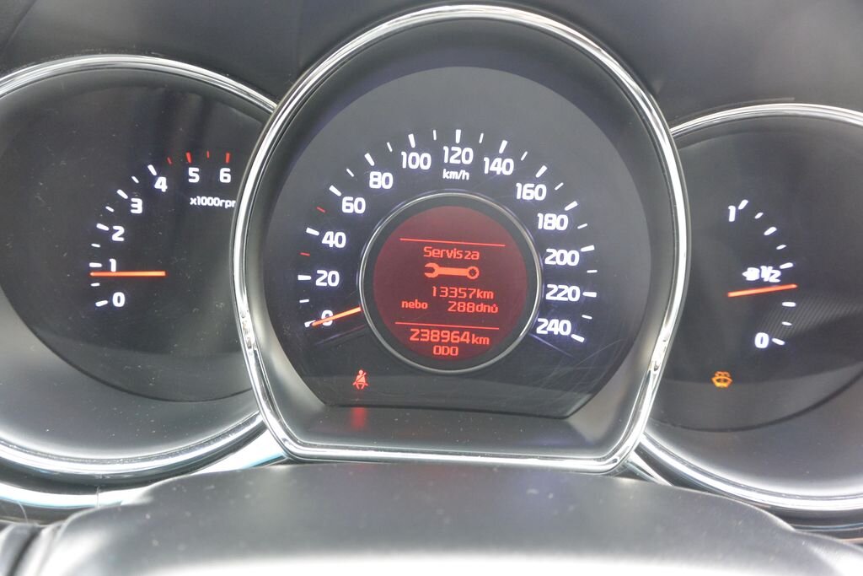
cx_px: 432
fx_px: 647
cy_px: 288
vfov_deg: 47.9
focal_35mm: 27
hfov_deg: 67.4
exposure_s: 1/30
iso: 800
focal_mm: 10
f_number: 3.5
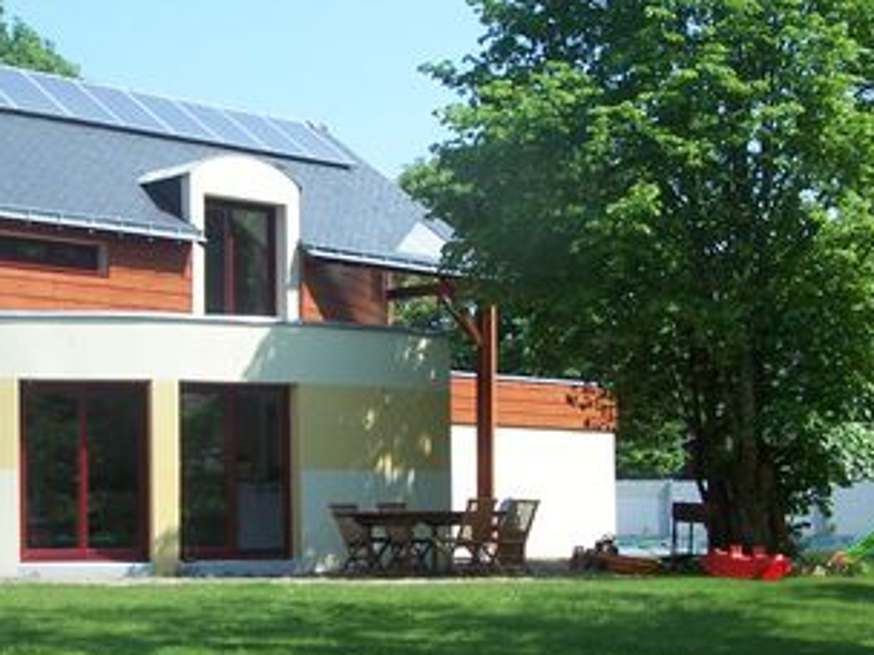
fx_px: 1894
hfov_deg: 25.9
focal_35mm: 75
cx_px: 328
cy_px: 373
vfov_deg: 19.6
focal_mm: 6.3
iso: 80
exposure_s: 1/750
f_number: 2.8
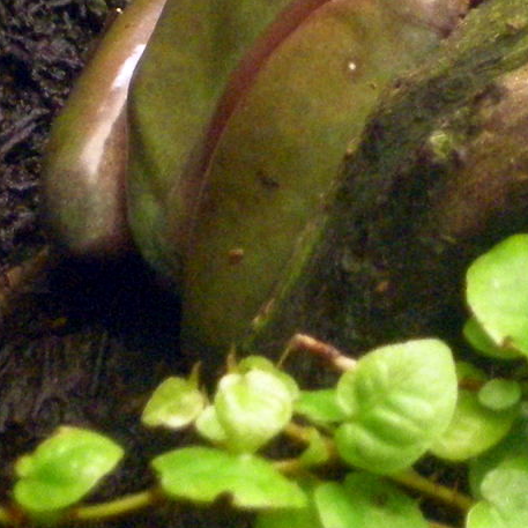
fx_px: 6143
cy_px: -125
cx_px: 679
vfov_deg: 4.9
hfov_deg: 4.9
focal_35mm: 356
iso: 400
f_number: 5.1
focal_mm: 24.5
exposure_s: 1/31
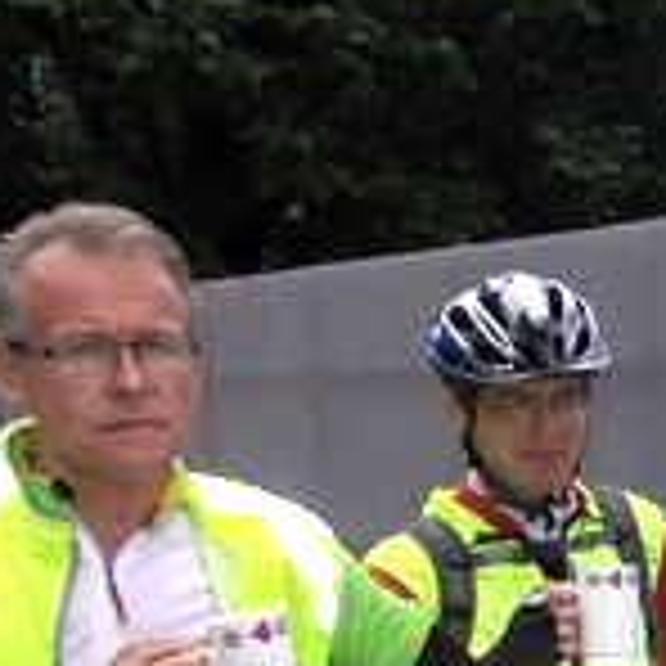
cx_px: 1035
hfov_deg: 15.8
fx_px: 2177
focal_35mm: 100
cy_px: 670
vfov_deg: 17.0
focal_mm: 4
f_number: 5.4
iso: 80
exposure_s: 1/320
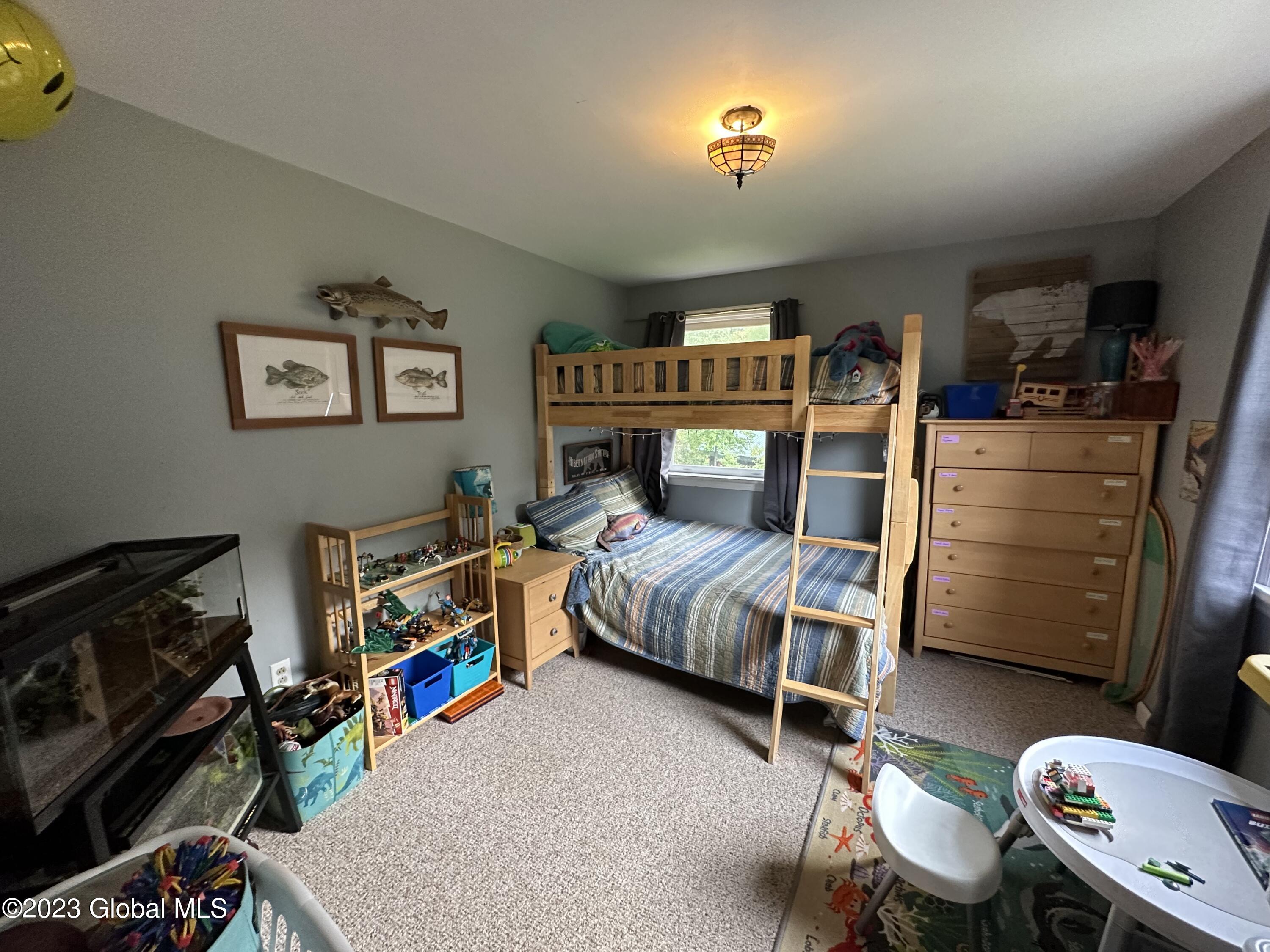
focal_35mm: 14
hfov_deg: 102.1
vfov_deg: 85.7
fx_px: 514
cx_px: 635
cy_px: 476
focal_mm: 2.22
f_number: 2.2
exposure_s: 1/60
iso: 400
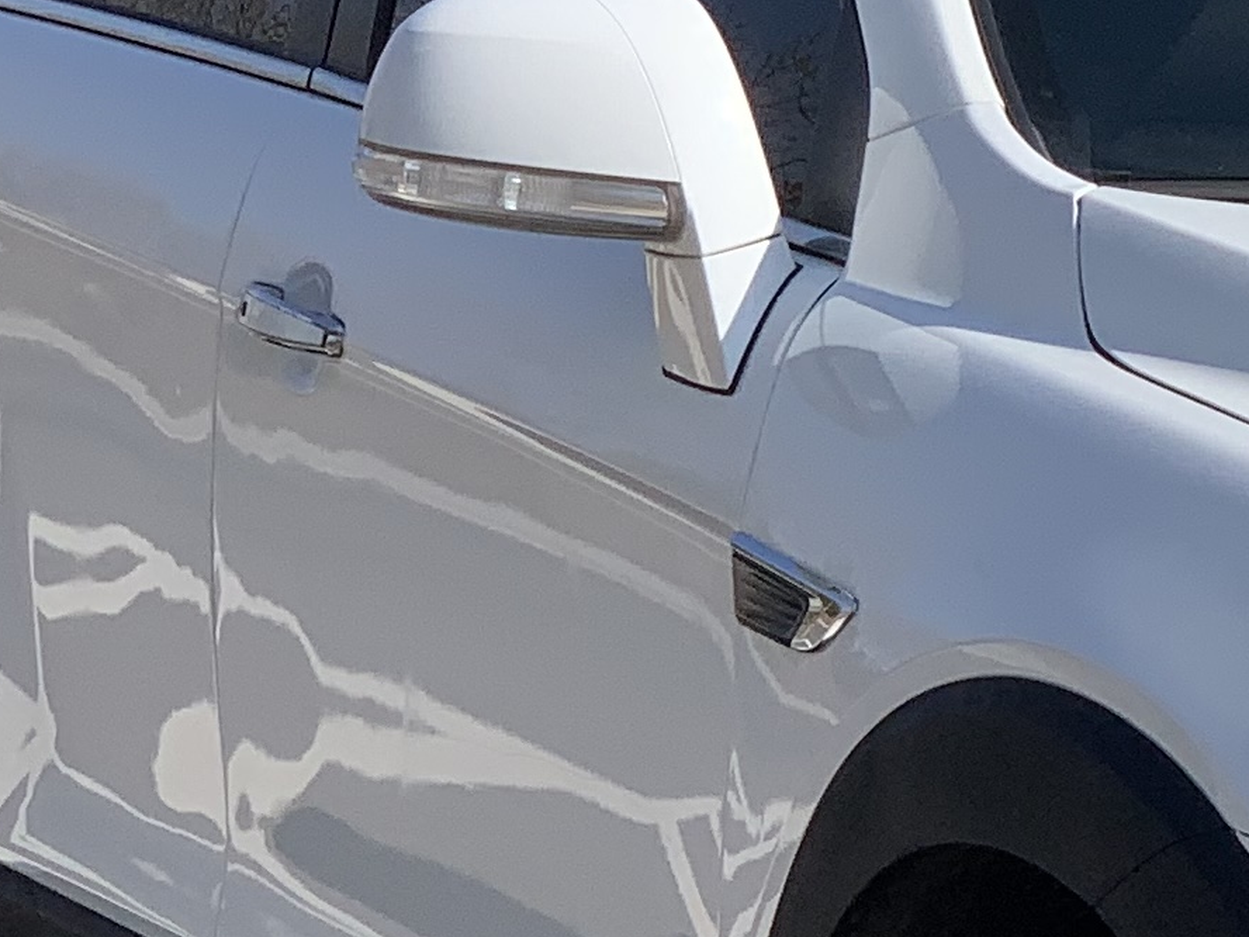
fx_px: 8515
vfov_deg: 6.3
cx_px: 1893
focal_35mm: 236
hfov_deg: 8.2
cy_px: 447
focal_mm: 6
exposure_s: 1/1295
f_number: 2.4
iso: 16
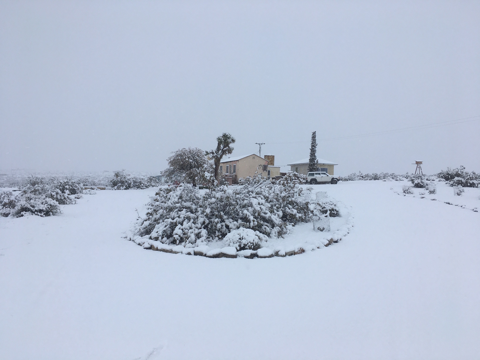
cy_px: 180
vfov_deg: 48.2
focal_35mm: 29
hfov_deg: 61.7
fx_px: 402
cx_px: 240
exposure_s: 1/1972
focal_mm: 4.15
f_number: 2.2
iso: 25
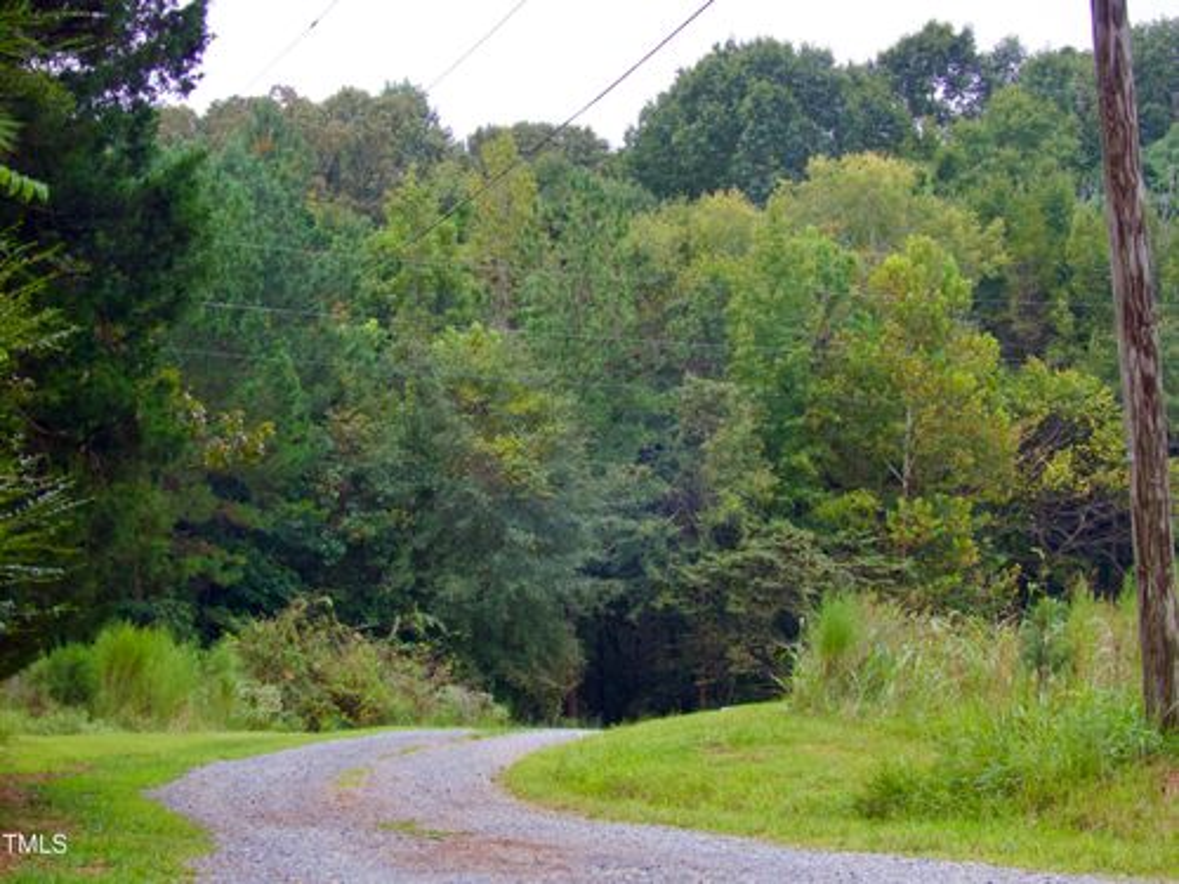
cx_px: 590
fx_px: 3236
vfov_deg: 15.6
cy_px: 442
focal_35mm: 95
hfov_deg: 20.7
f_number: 4
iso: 110
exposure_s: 1/60
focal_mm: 17
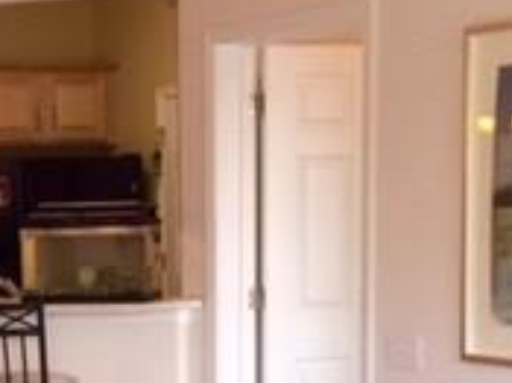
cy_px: 430
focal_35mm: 106
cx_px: -32
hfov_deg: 18.0
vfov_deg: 13.6
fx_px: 1567
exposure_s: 1/30
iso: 32
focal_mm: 4.15
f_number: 2.2
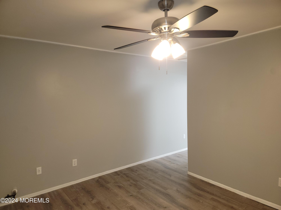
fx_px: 195
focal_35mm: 24
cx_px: 140
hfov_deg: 71.6
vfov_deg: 56.8
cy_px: 105
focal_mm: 6.7
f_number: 1.8
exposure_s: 1/40
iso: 125
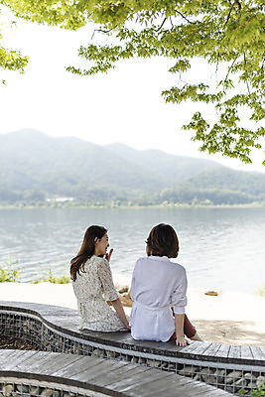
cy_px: 198
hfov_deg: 27.0
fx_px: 552
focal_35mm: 50
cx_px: 132
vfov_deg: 39.6
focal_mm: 50
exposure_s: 1/4000
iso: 100
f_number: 2.2
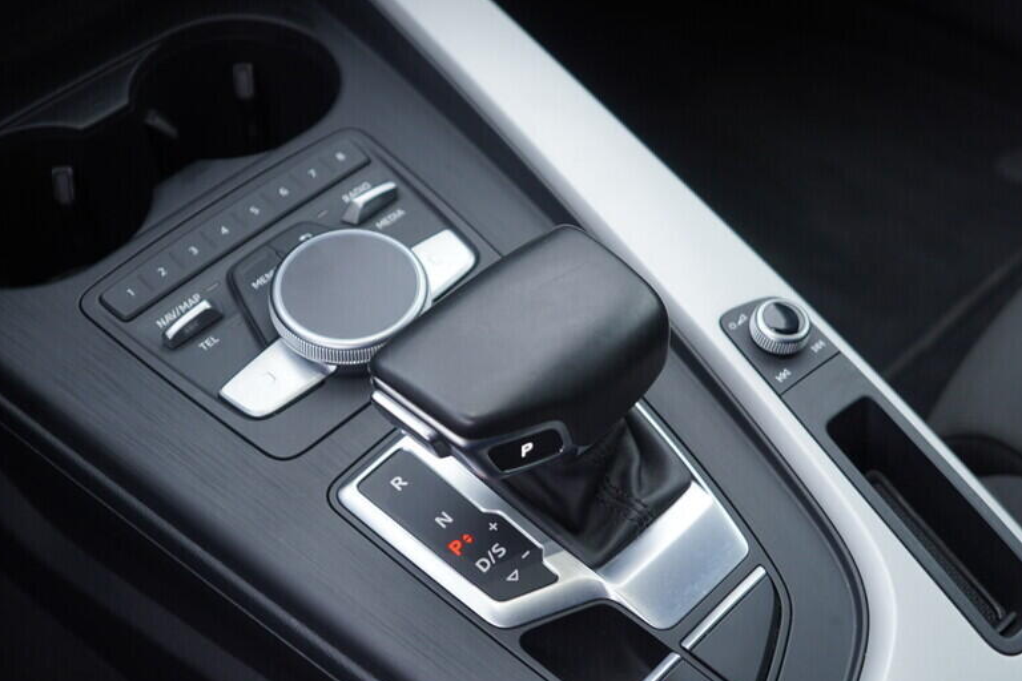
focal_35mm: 48
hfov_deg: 41.1
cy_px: 420
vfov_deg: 28.0
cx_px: 520
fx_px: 1363
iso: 125
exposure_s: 1/50
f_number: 3.2
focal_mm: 24
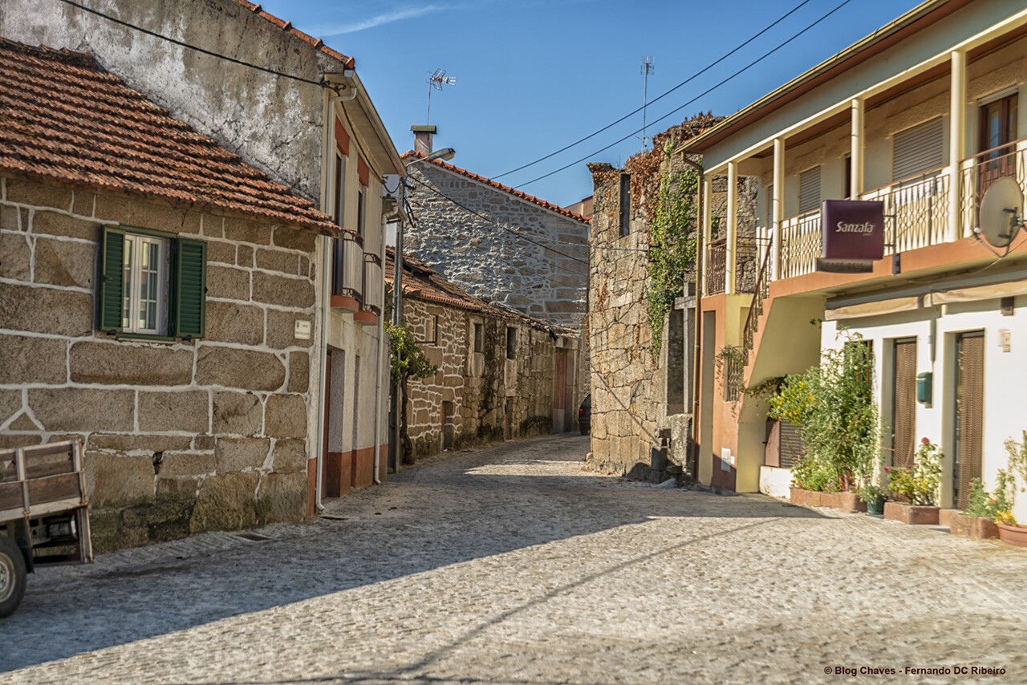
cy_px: 342
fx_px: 1769
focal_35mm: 62
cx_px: 514
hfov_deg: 32.4
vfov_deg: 21.9
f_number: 5.6
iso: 100
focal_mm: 62
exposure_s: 1/320
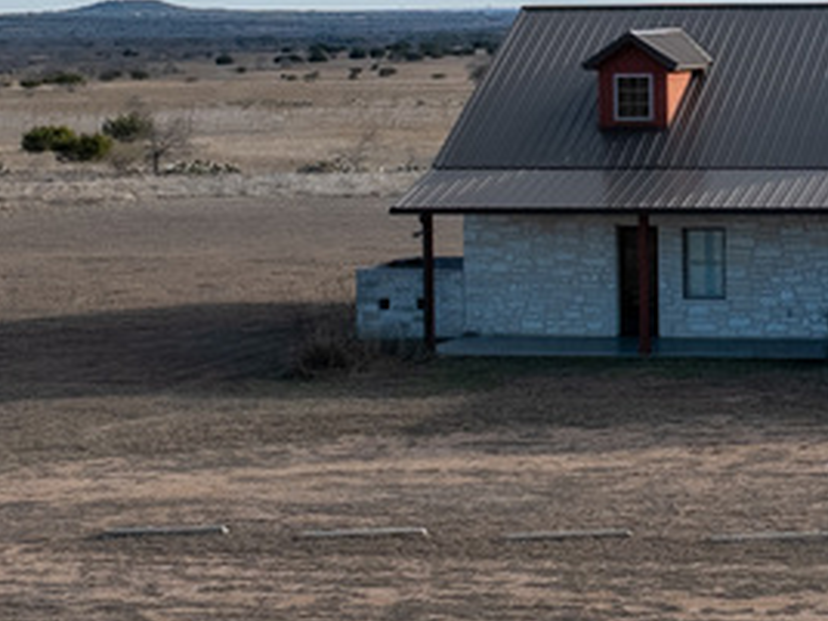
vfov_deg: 11.4
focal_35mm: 129
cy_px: 99
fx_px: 3086
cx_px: 986
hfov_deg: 14.8
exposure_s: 1/2500
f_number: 2.8
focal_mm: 12.29
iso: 190
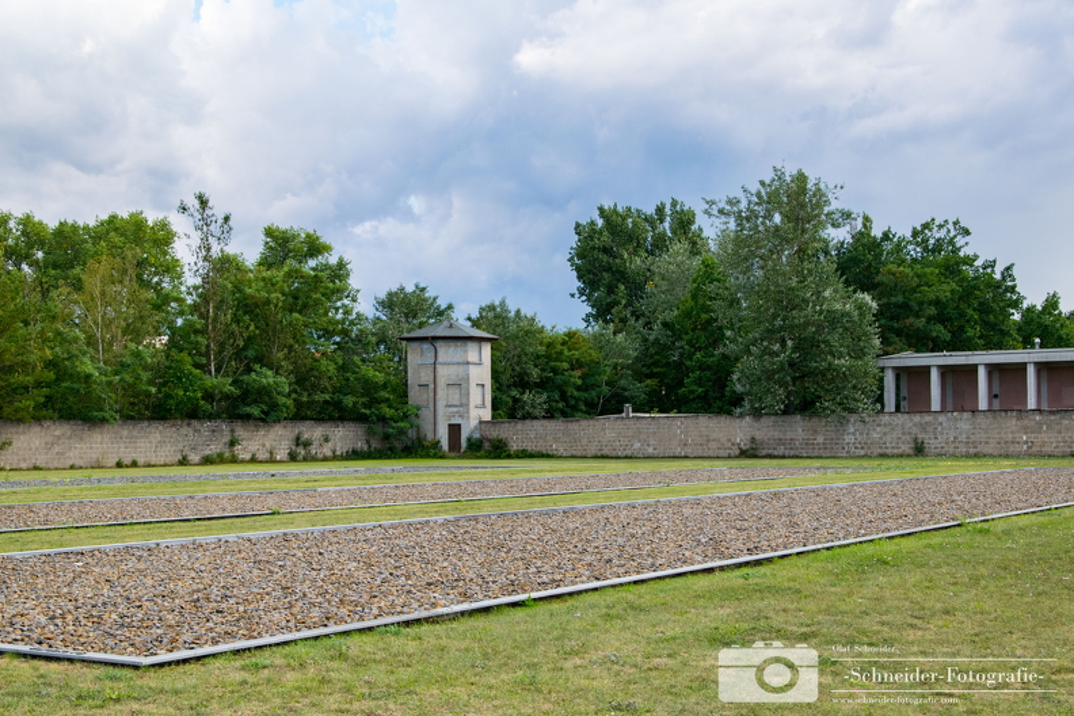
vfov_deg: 26.5
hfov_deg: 38.9
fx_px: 1521
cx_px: 537
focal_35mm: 51
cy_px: 358
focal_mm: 34
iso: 400
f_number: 10
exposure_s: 1/250
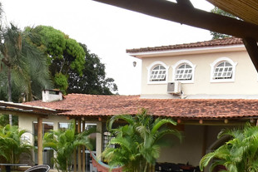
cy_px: 253
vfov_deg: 20.3
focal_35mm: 58
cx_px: 172
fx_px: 416
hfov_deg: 34.2
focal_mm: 10
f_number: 8
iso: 640
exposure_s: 1/250
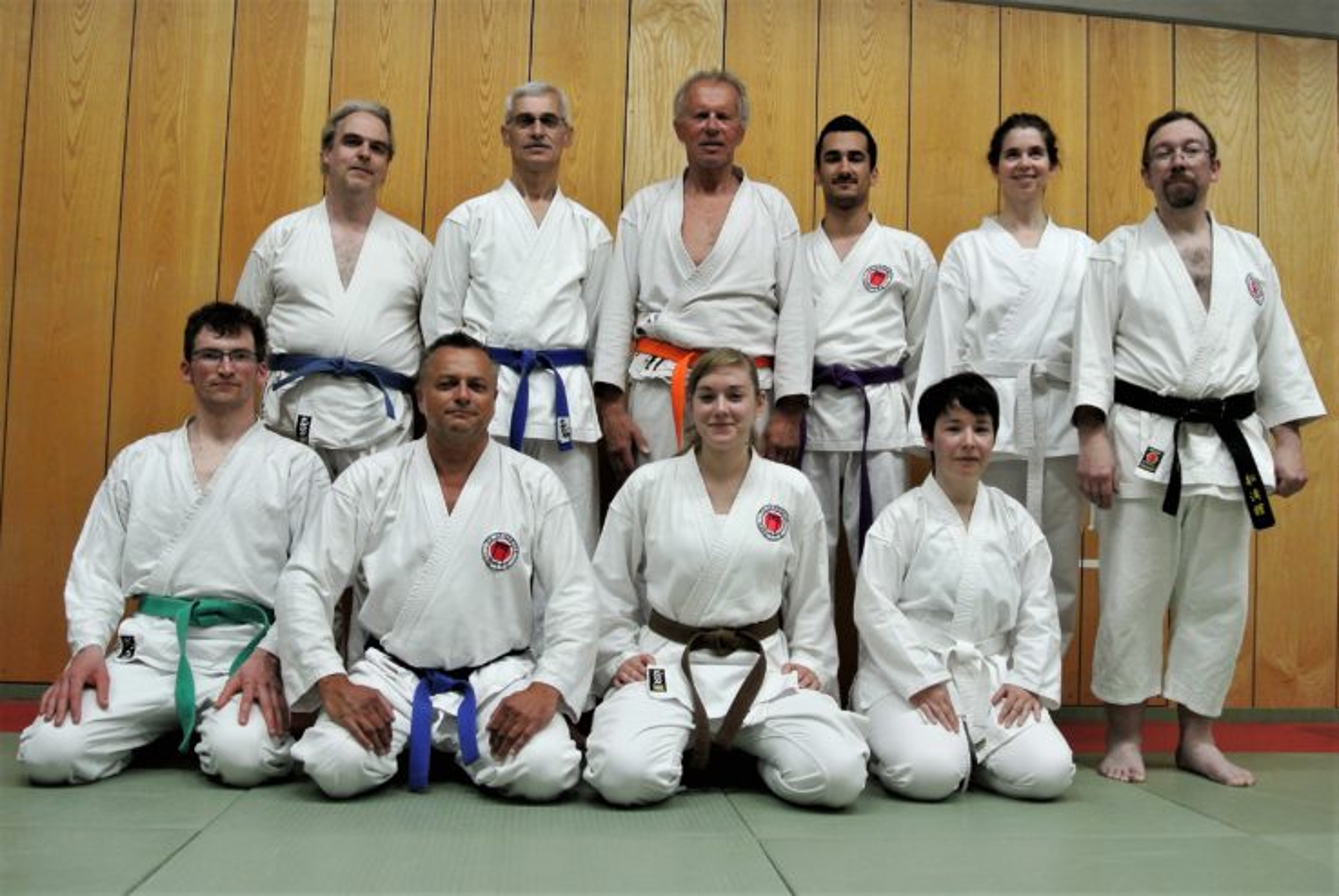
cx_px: 670
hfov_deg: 67.3
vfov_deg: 48.0
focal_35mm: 27
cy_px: 448
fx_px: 1005
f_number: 3.5
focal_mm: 10
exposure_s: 1/100
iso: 400
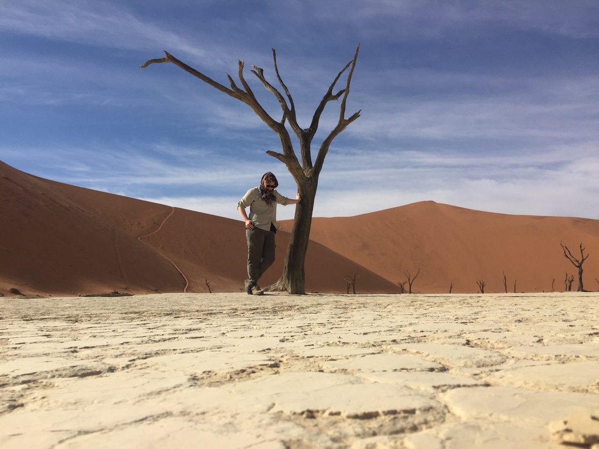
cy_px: 224
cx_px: 300
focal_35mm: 29
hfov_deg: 61.7
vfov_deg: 48.2
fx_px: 502
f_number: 2.2
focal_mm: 4.15
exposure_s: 1/3968
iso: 32
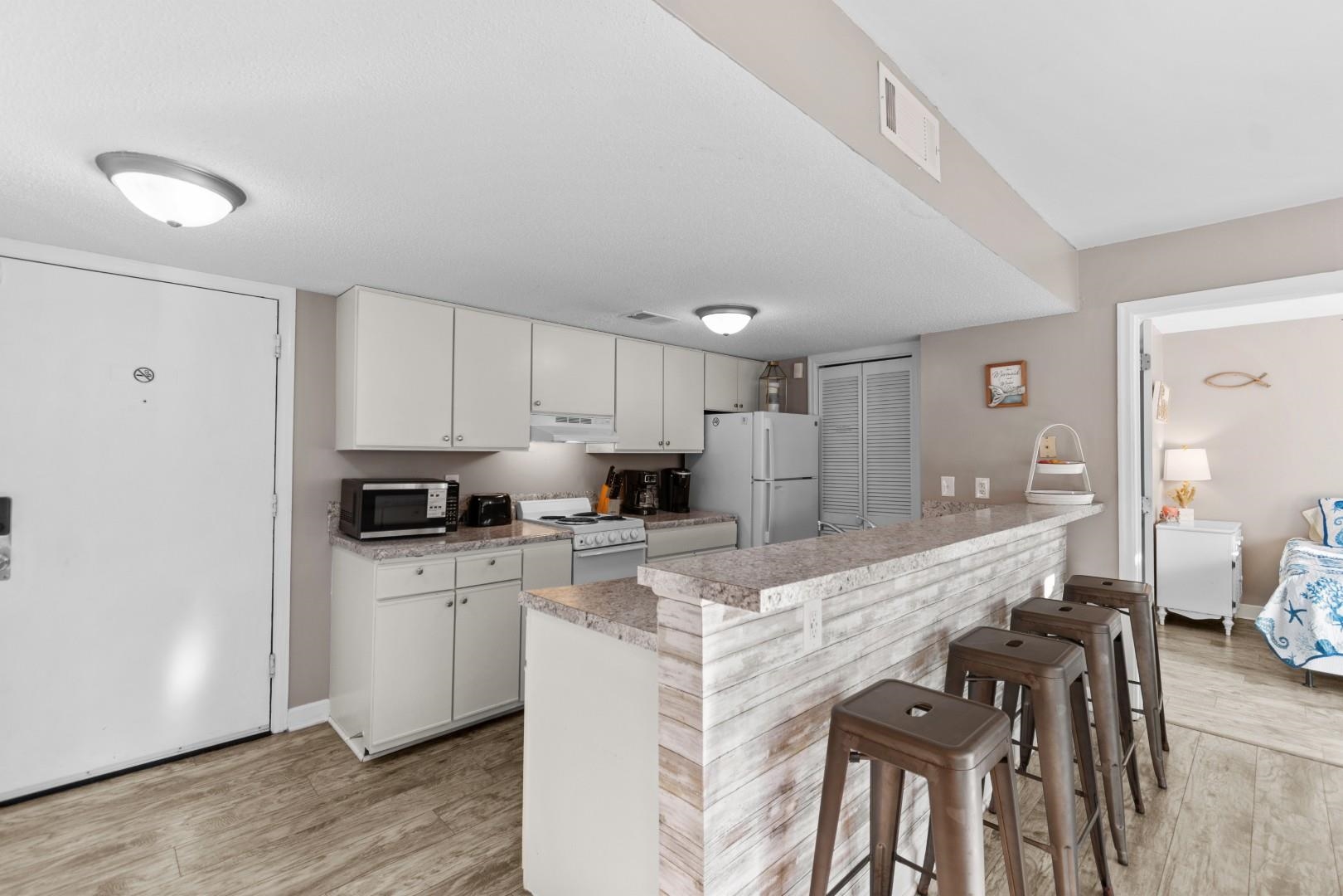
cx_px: 672
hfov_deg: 100.4
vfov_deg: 77.3
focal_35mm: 15
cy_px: 448
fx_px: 560
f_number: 4.5
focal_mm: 10
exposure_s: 1/10
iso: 100
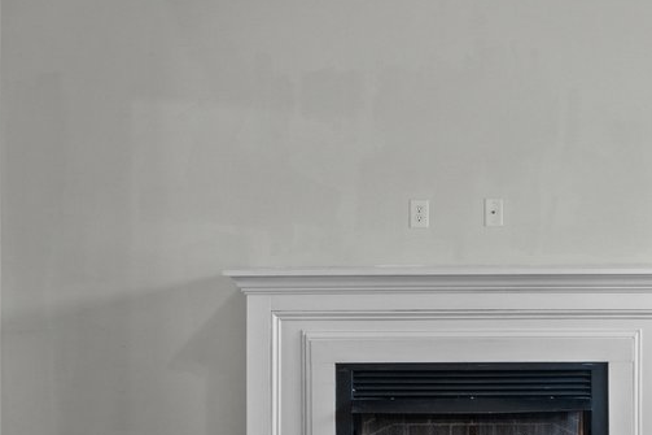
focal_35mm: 57
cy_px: 269
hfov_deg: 34.6
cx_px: 458
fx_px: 1032
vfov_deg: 23.7
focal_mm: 14
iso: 640
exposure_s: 1/3
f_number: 9
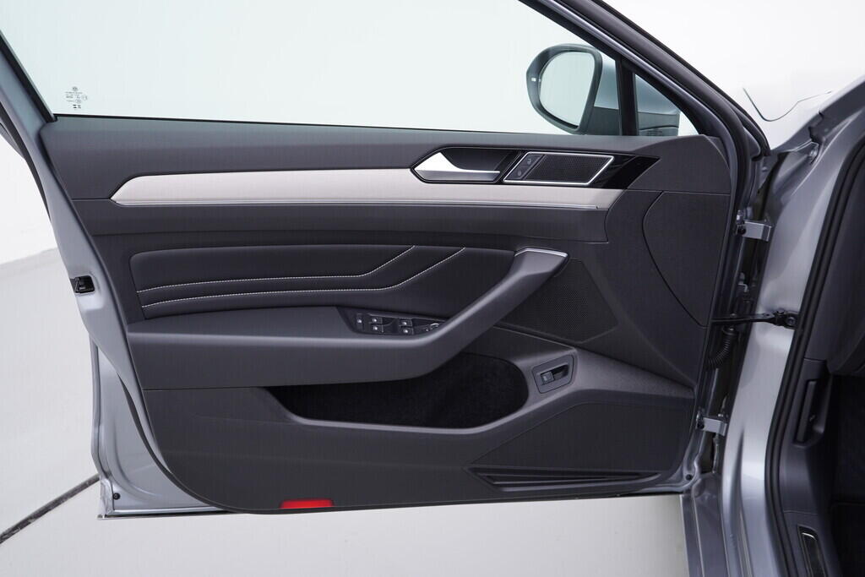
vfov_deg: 36.9
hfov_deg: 53.1
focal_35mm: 36
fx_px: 865
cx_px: 432
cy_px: 288
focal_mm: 24
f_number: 3.2
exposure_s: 1/50
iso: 125
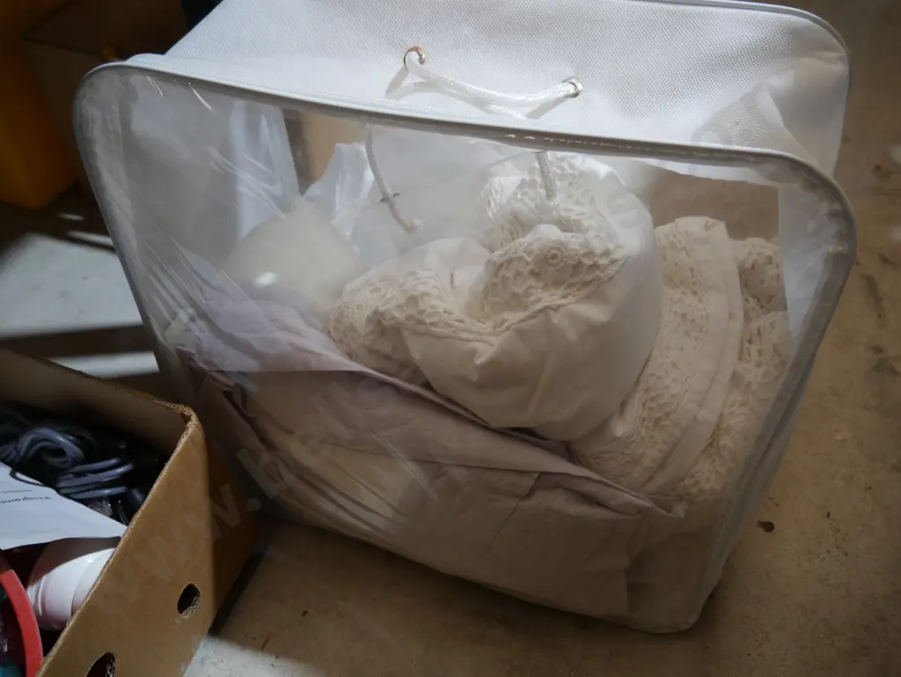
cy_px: 338
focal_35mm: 28
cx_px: 450
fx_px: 729
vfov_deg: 49.8
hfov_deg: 63.4
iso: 320
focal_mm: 14
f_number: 3.5
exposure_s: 1/60
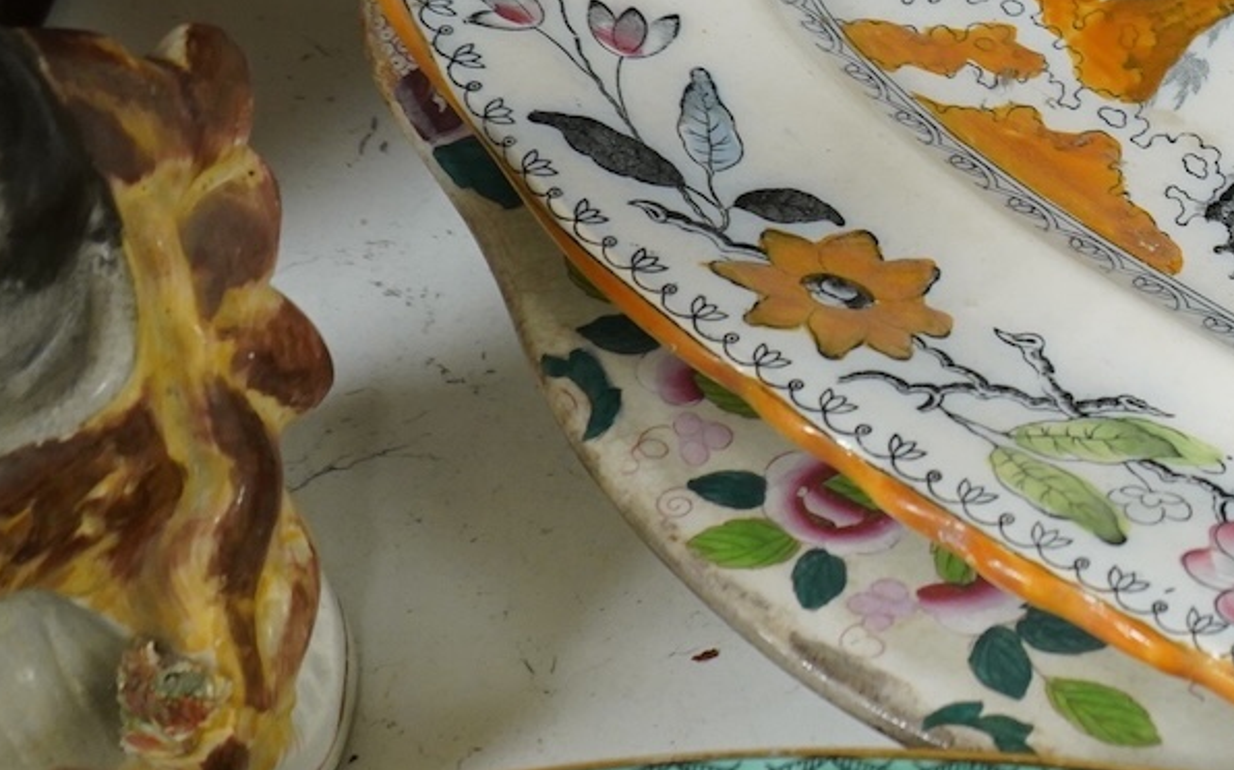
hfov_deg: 19.3
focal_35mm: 97
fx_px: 3261
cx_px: 1736
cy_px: 3
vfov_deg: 13.3
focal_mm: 33
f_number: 6.3
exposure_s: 1/80
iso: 2500
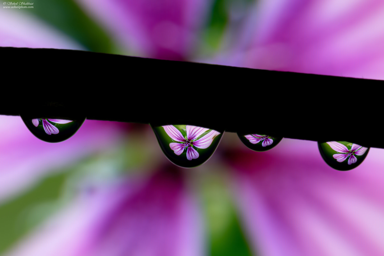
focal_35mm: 150
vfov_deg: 9.1
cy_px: 128
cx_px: 192
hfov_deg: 13.7
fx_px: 1600
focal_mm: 150
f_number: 32
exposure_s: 15
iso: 64
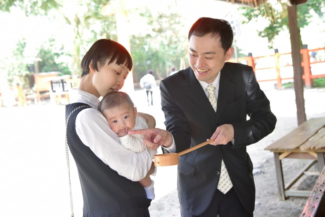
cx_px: 162
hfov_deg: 41.1
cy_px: 108
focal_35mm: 48
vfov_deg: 28.1
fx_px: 433
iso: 2000
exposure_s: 1/100
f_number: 5.6
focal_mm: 48
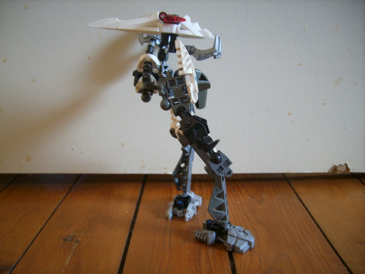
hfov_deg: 56.8
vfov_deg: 44.2
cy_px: 137
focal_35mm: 32
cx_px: 182
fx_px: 337
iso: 50
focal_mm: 5.99
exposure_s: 1/4
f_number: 2.8
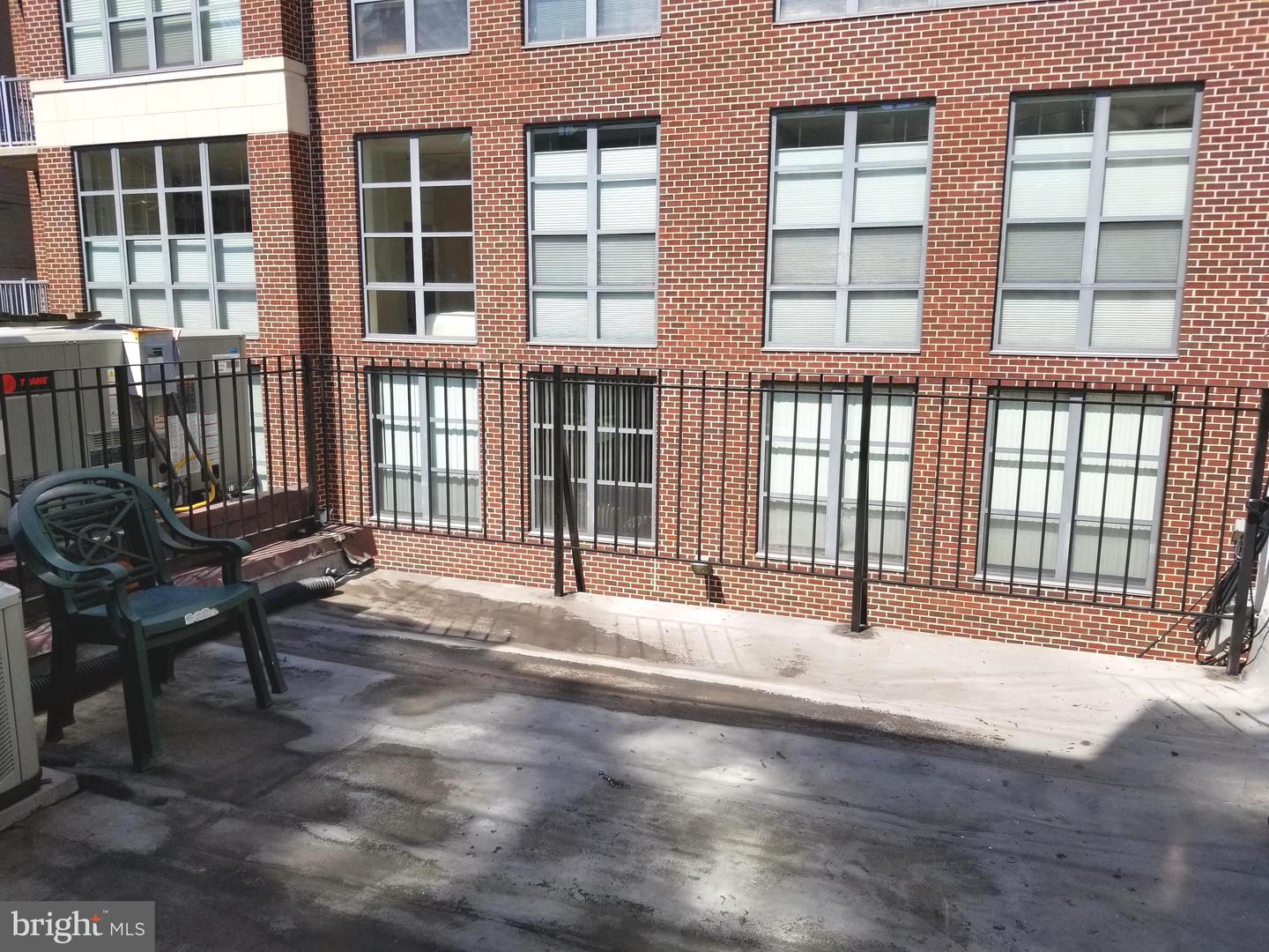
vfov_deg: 53.1
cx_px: 634
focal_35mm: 26
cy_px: 476
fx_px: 953
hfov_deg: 67.3
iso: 50
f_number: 1.7
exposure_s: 1/2036
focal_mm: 4.3
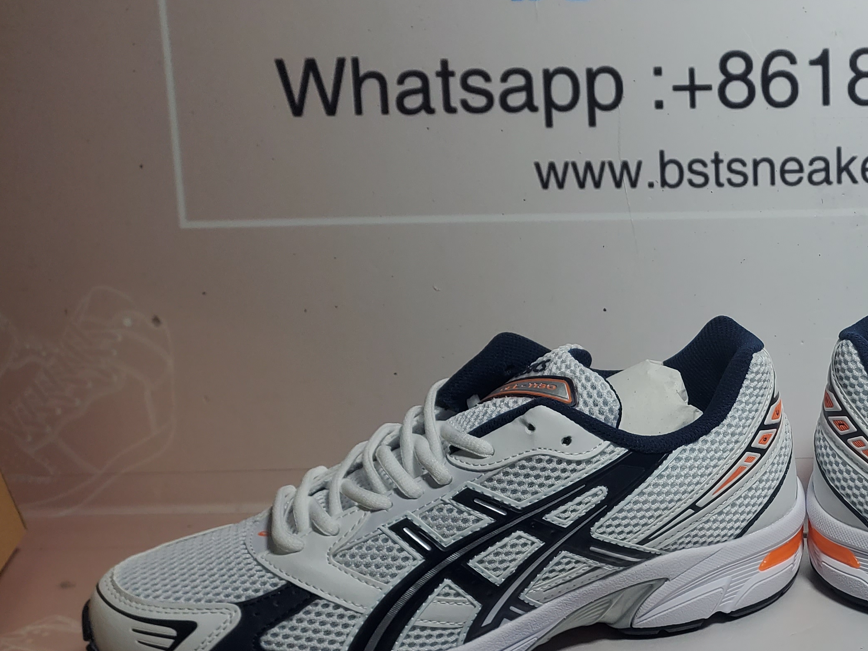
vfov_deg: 28.9
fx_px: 1254
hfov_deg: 35.5
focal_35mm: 50
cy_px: 422
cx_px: 810
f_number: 1.5
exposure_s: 1/897
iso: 50
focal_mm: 4.3
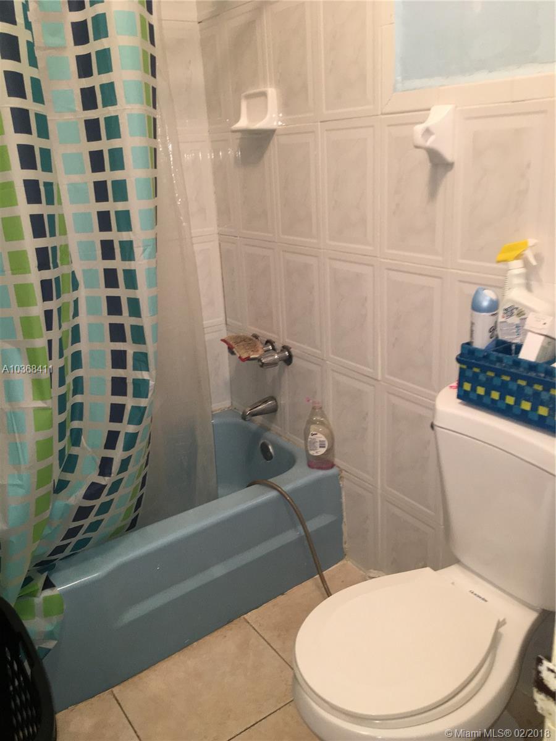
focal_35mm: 29
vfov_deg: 61.7
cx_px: 278
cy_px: 370
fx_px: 621
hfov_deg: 48.2
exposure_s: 1/30
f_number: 2.2
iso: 100
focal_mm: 4.15
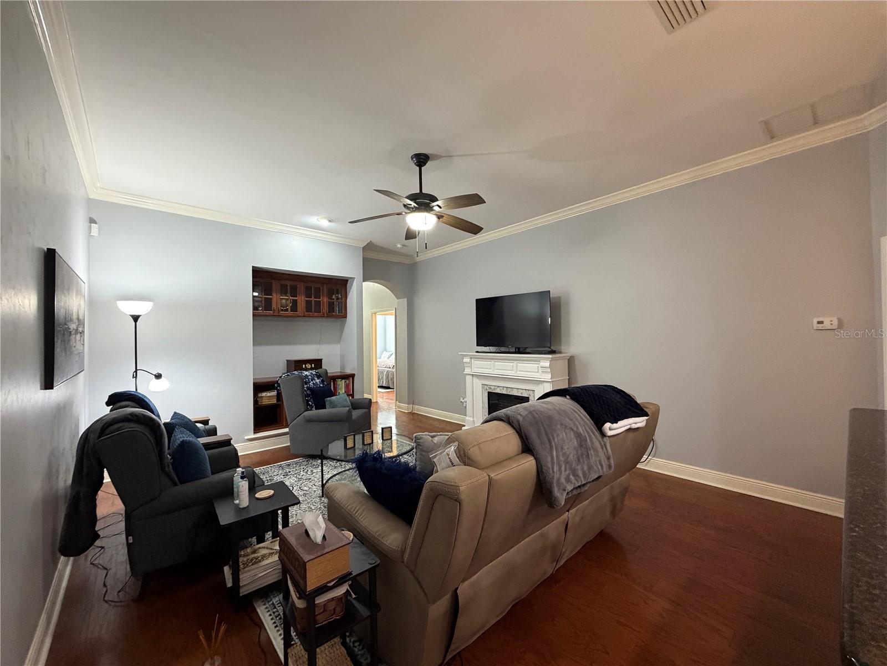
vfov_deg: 85.7
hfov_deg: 102.1
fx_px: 359
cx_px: 444
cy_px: 333
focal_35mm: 14
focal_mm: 2.22
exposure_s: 1/60
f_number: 2.2
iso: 400
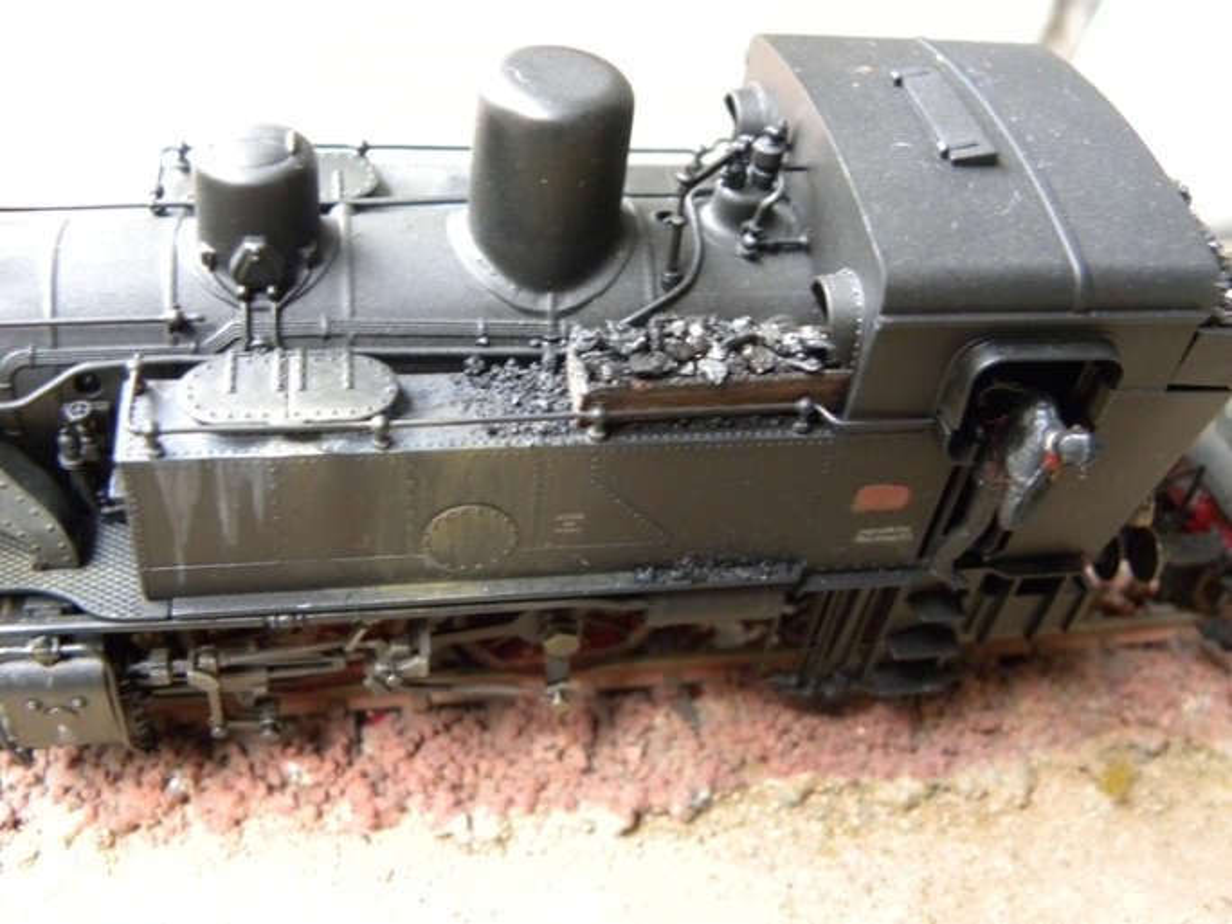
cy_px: 462
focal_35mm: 37
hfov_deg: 50.1
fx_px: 1317
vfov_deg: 38.7
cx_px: 616
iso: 400
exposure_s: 1/31.5
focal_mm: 6.6
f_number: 3.2
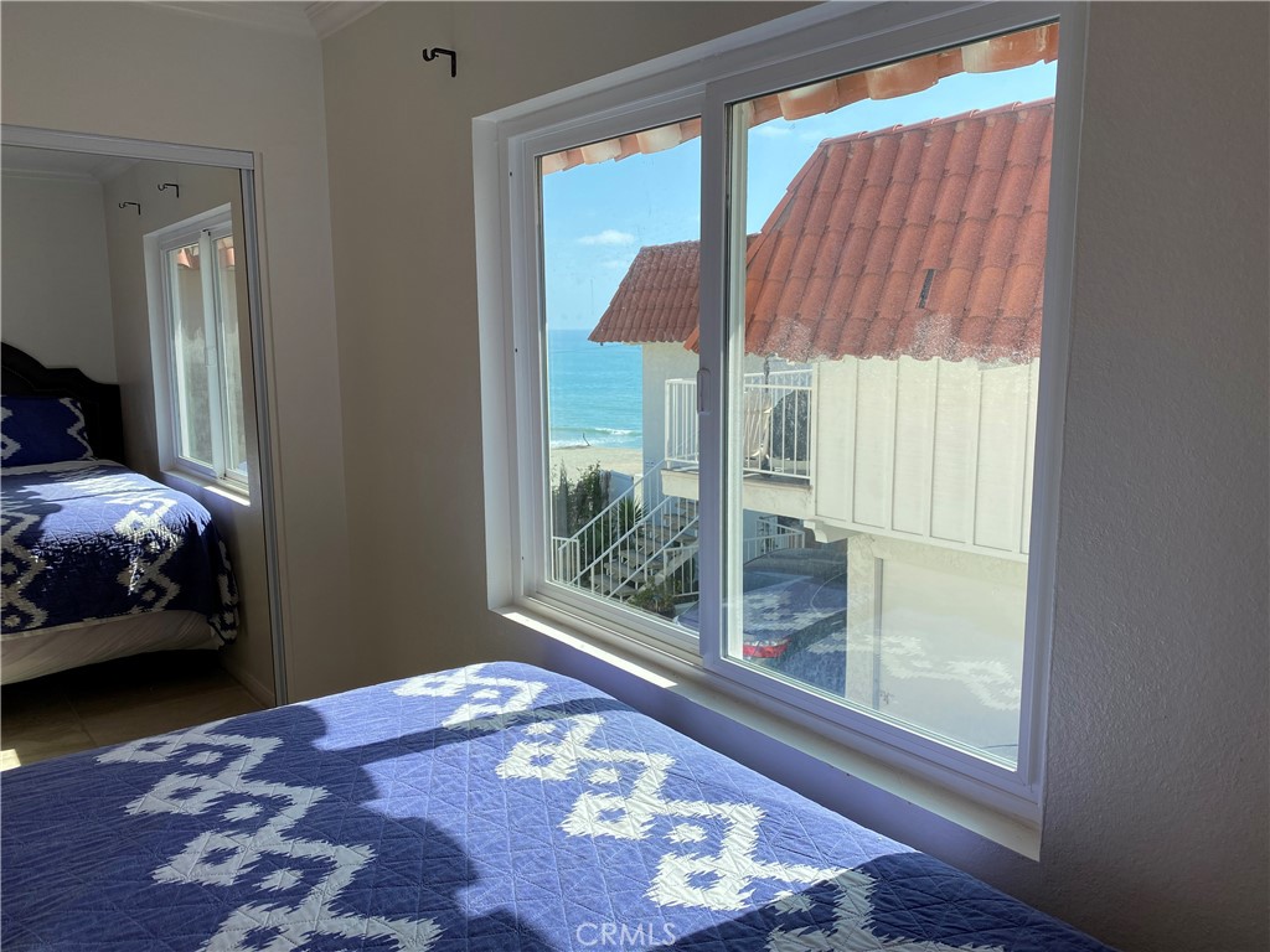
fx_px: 954
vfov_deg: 53.1
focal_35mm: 26
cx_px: 635
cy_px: 476
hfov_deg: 67.3
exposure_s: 1/935
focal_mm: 4.25
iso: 32
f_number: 1.8
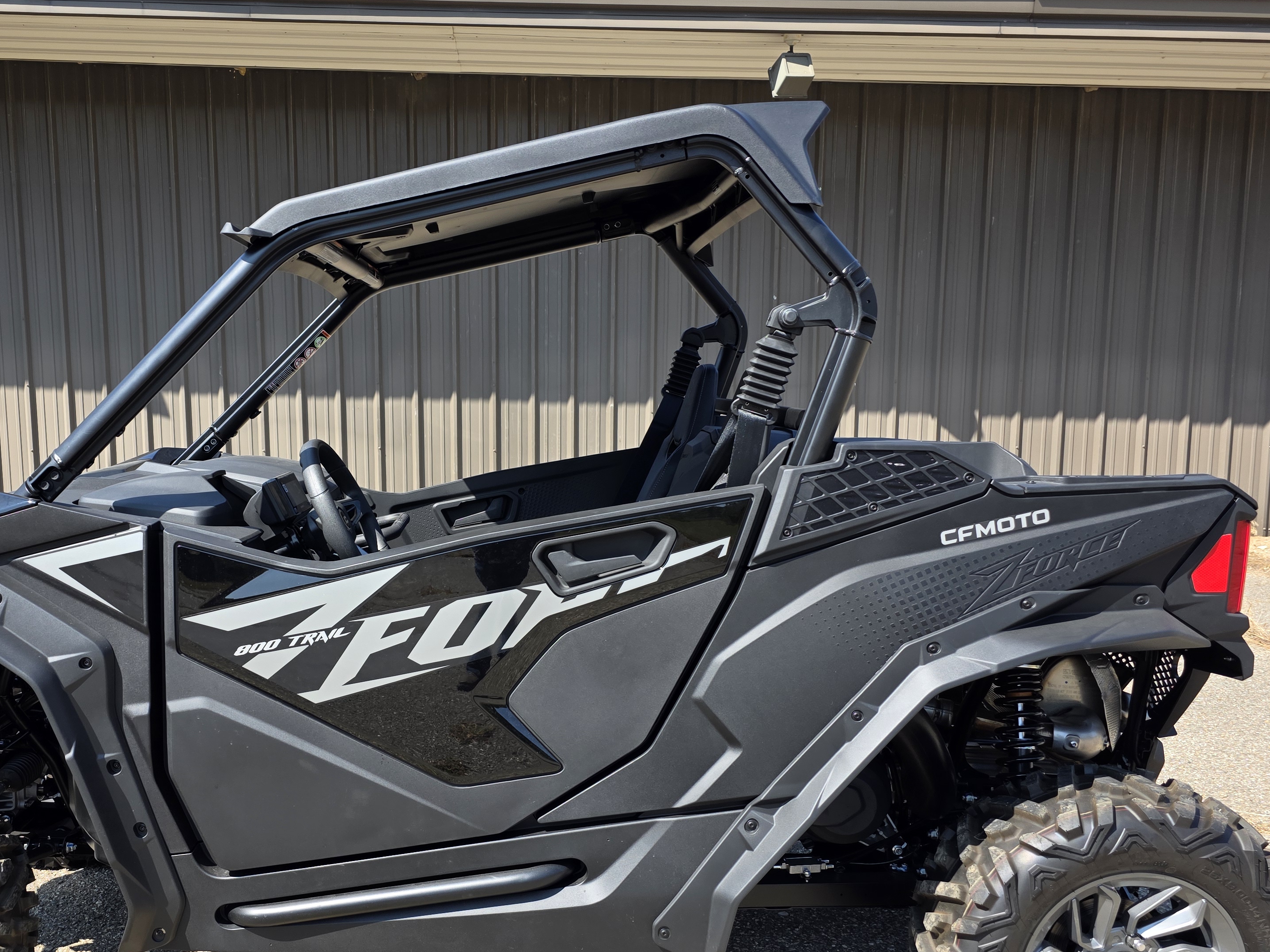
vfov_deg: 44.1
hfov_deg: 56.0
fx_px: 1174
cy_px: 531
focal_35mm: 32
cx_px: 460
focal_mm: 6.3
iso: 80
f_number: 1.7
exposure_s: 1/1756
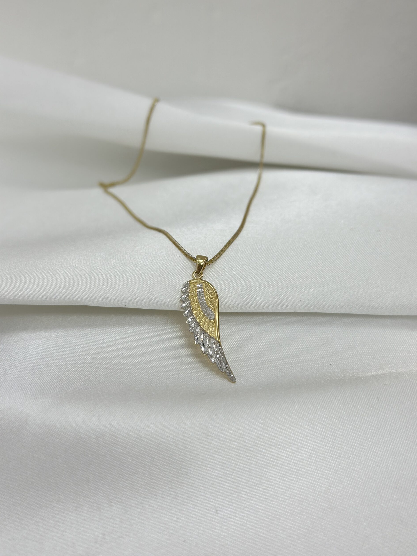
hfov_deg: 29.7
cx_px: 212
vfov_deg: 38.9
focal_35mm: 49
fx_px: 787
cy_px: 273
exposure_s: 1/499
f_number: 1.78
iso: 80
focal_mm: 6.86
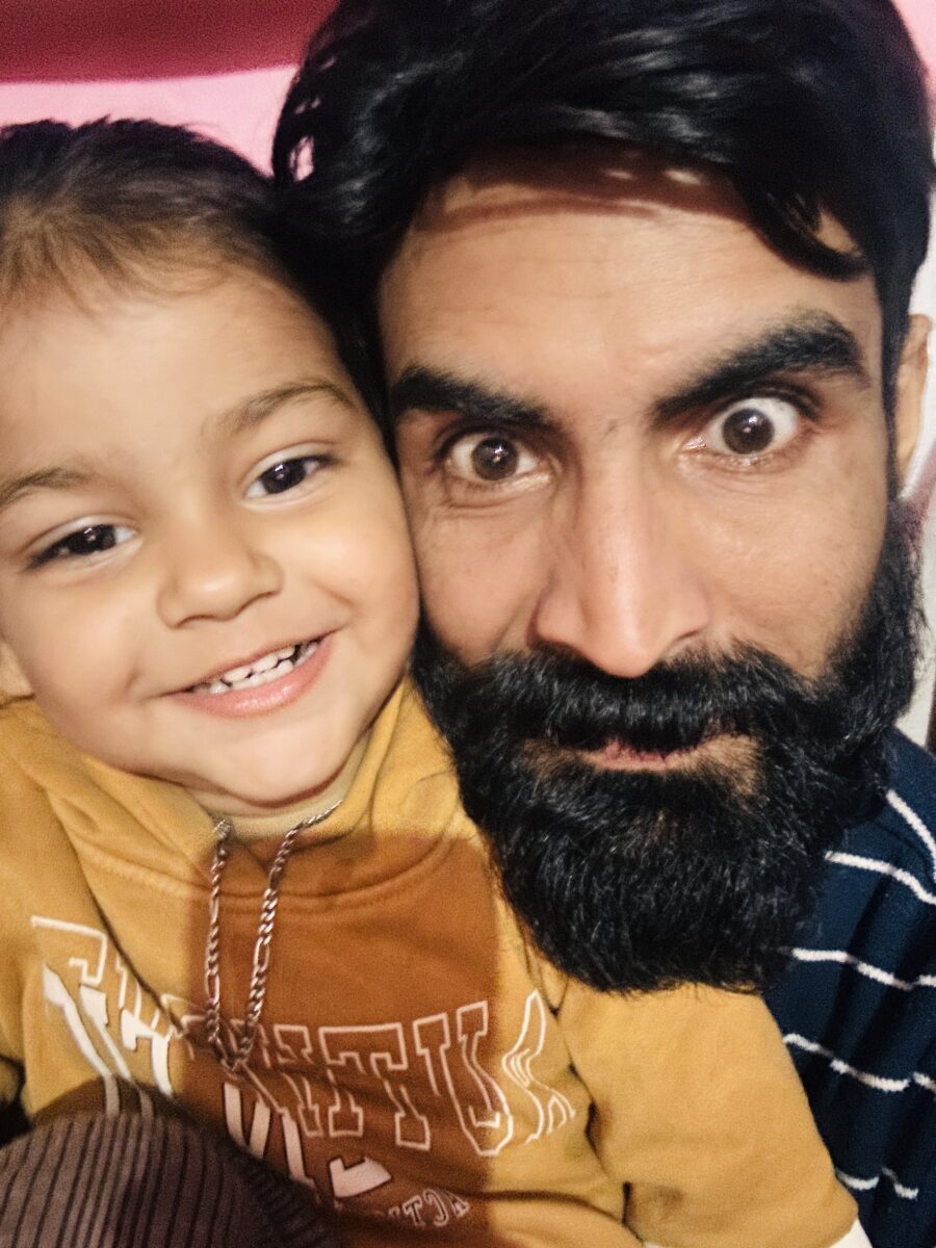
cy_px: 624
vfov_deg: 60.0
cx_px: 468
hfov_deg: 46.8
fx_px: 1082
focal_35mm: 30
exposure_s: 1/8
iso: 640
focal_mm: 2.69
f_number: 1.9
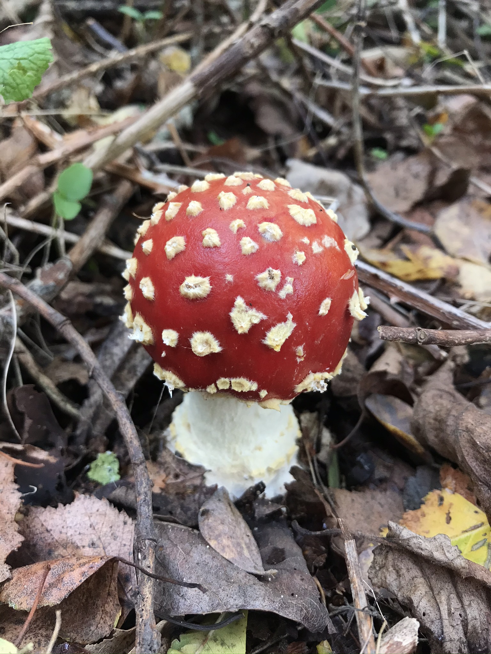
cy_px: 327
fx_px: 530
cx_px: 246
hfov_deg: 49.7
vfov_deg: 63.4
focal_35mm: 28
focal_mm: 3.99
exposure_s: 1/33
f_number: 1.8
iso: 25
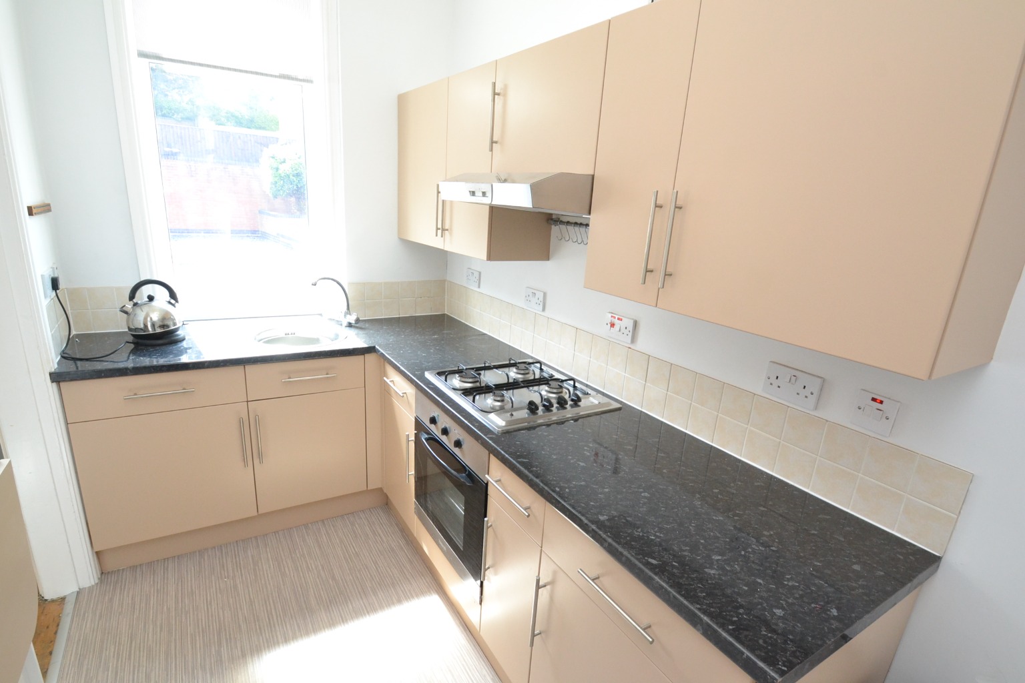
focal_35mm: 17
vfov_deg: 69.7
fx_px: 491
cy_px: 342
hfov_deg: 92.4
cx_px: 512
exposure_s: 1/60
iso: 1600
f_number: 8
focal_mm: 11.5
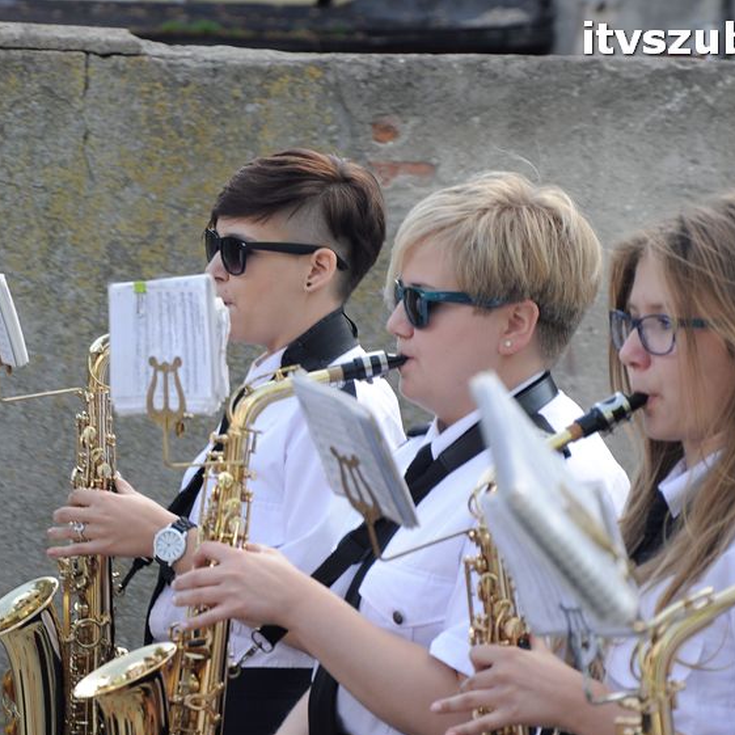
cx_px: 321
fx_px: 4868
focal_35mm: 203
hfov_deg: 8.6
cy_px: 369
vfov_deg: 8.6
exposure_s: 1/250
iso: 400
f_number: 5.6
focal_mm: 105
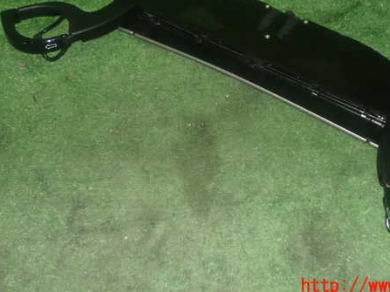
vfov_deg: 28.4
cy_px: 101
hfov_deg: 37.3
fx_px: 574
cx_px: 236
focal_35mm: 51
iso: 1000
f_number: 8
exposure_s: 1/40
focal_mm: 6.83
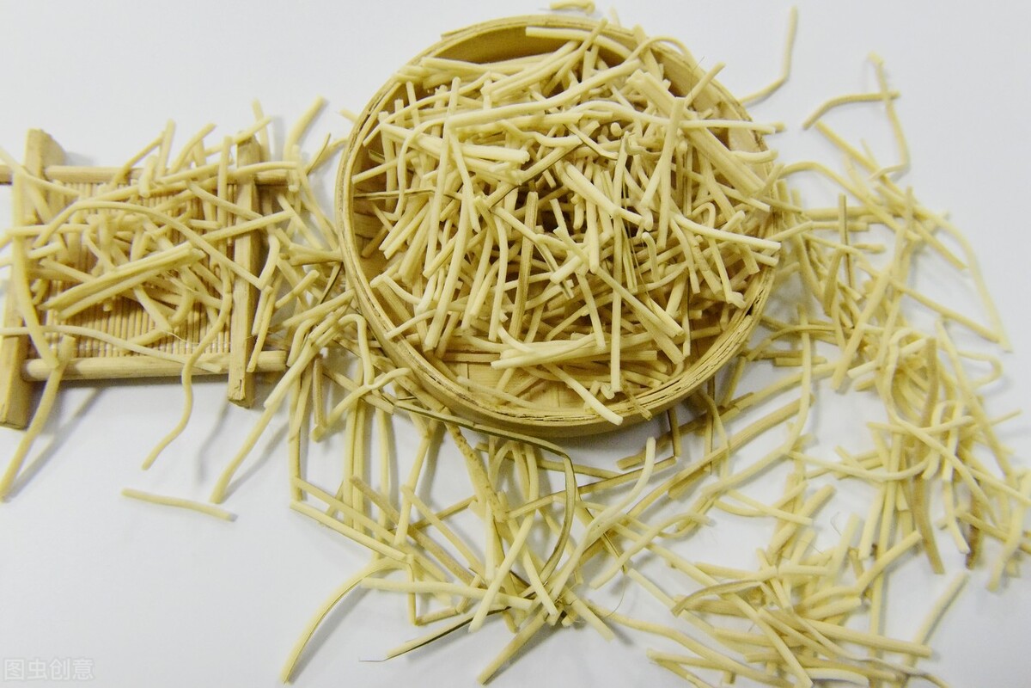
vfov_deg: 53.1
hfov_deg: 73.7
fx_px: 687
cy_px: 344
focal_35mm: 24
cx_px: 516
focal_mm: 24
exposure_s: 1/125
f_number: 9
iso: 12800
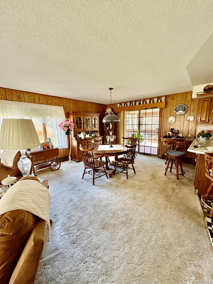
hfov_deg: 85.7
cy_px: 142
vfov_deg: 102.1
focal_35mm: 14
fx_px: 115
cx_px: 106
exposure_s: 1/65
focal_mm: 2.22
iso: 250
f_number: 2.2
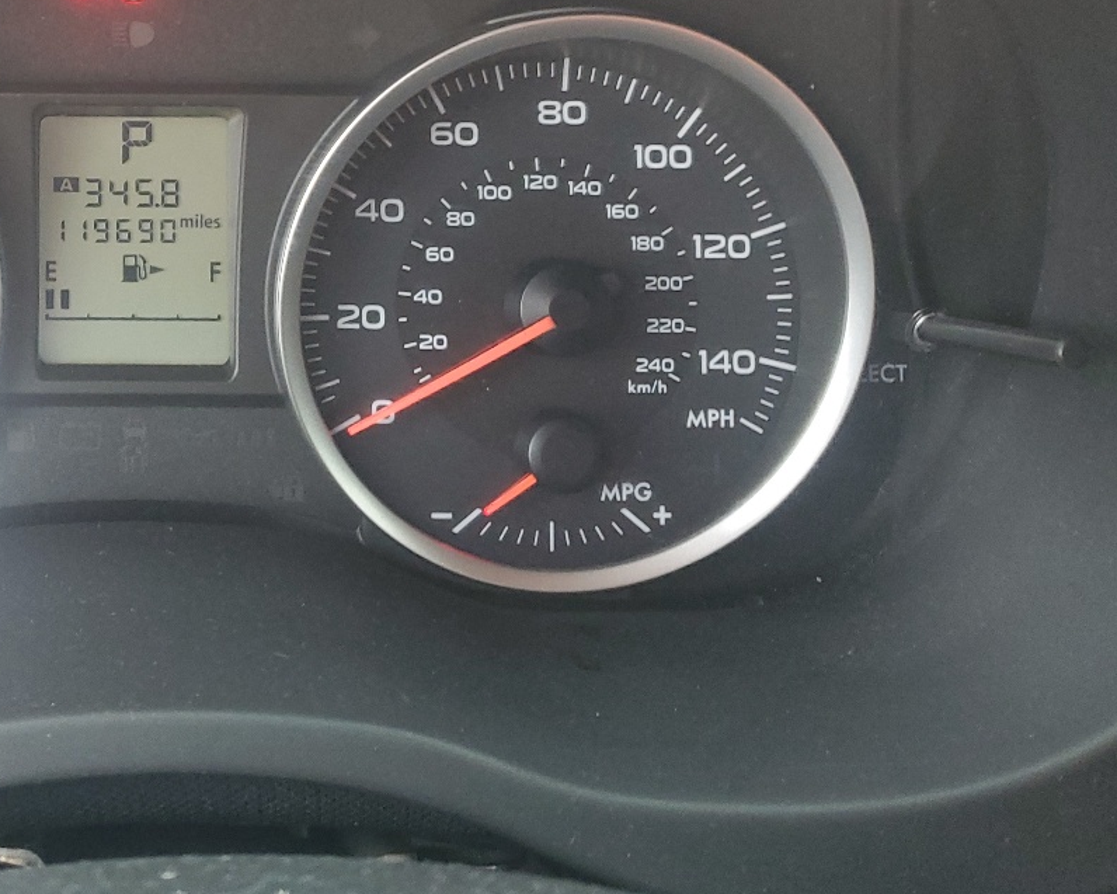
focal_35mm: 51
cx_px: 69
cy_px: 125
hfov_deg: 34.2
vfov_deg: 28.8
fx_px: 1686
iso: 145
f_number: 1.5
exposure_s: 1/60.2
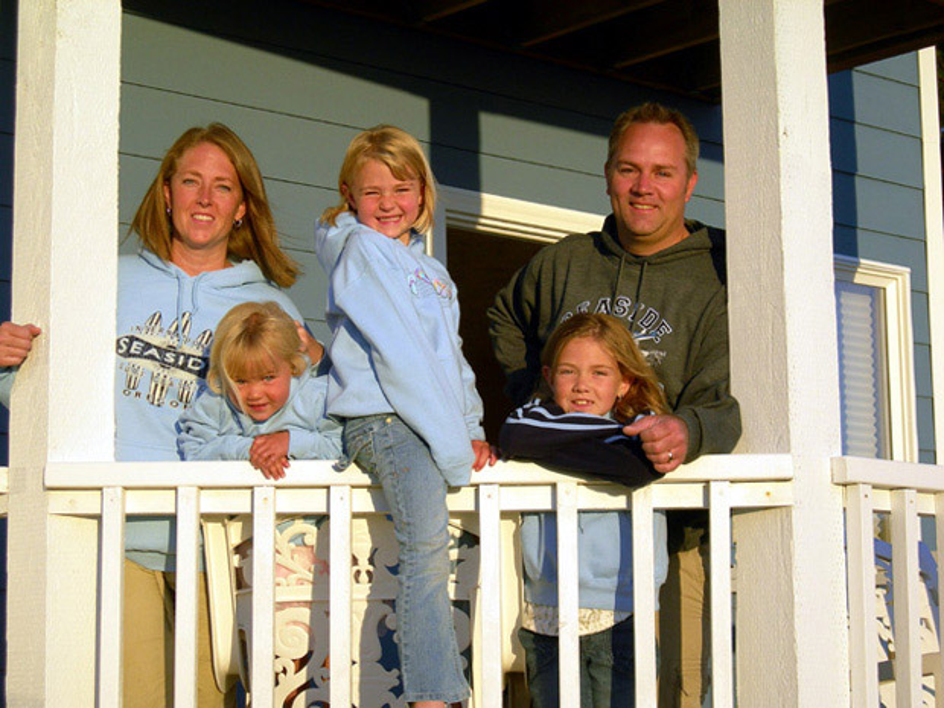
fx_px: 2236
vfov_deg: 18.0
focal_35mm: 82
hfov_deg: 23.8
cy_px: 354
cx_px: 472
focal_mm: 17
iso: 50
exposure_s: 1/322
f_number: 4
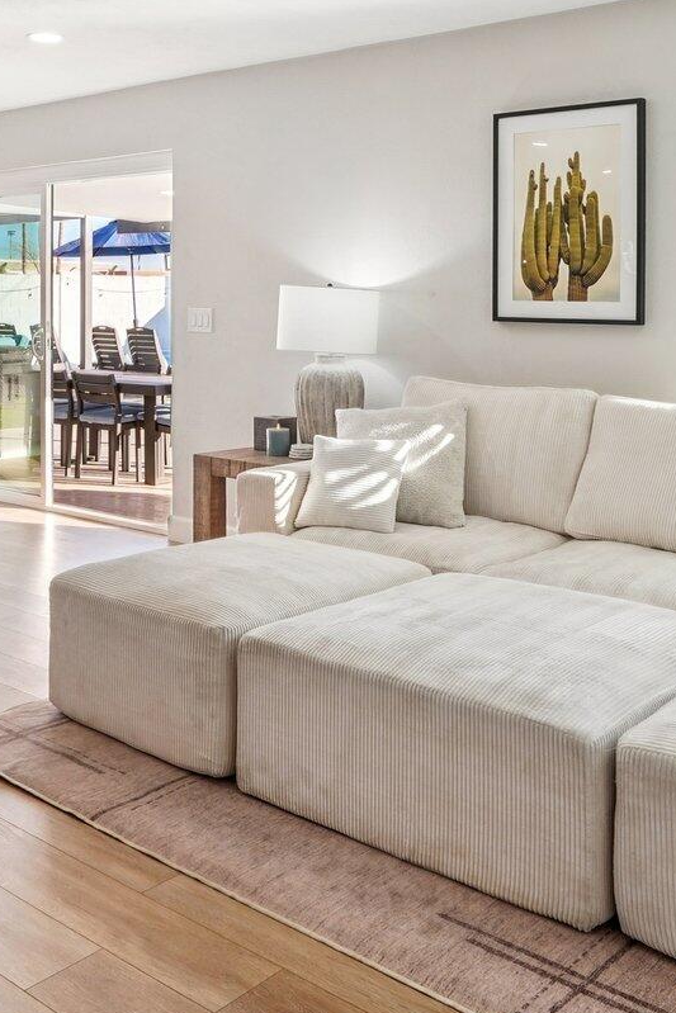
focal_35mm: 42
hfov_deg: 31.4
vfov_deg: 45.0
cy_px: 294
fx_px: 1190
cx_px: 207
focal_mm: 16.5
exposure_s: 1/50
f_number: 8
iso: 400
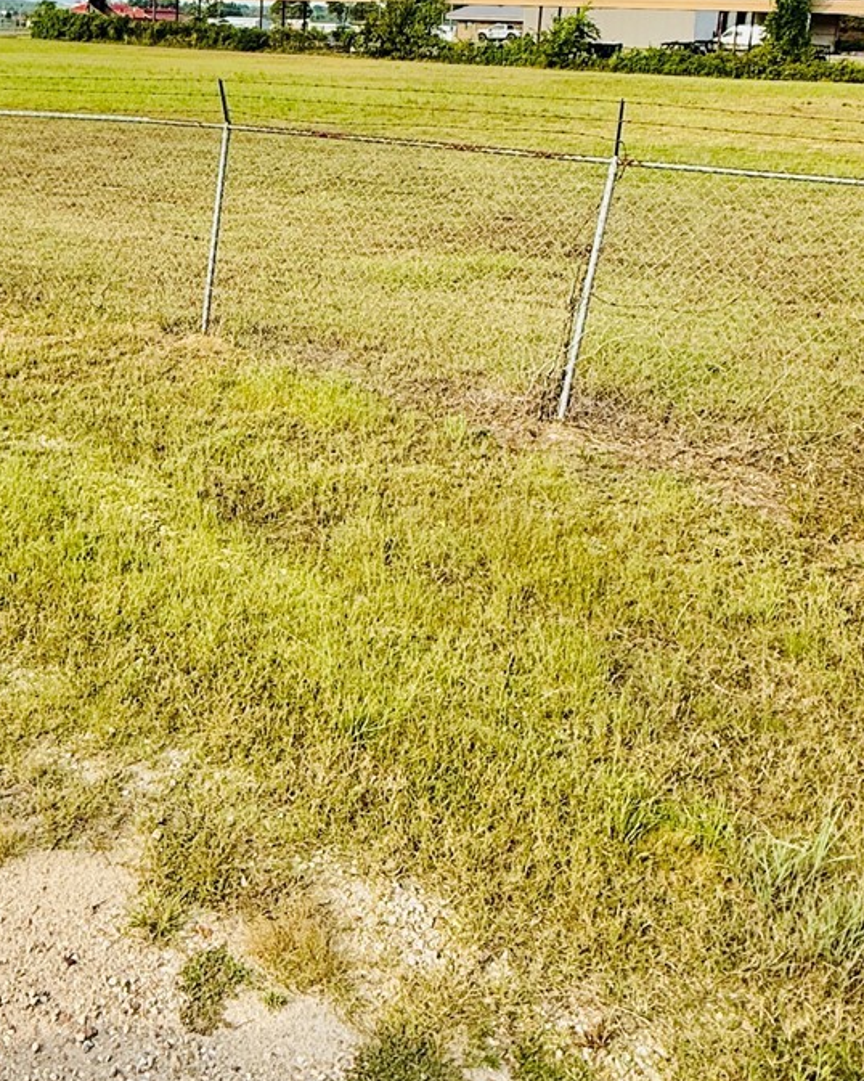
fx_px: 1247
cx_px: 186
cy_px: 278
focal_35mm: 39
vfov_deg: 45.3
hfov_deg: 37.0
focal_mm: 2.22
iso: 50
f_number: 2.2
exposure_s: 1/1033
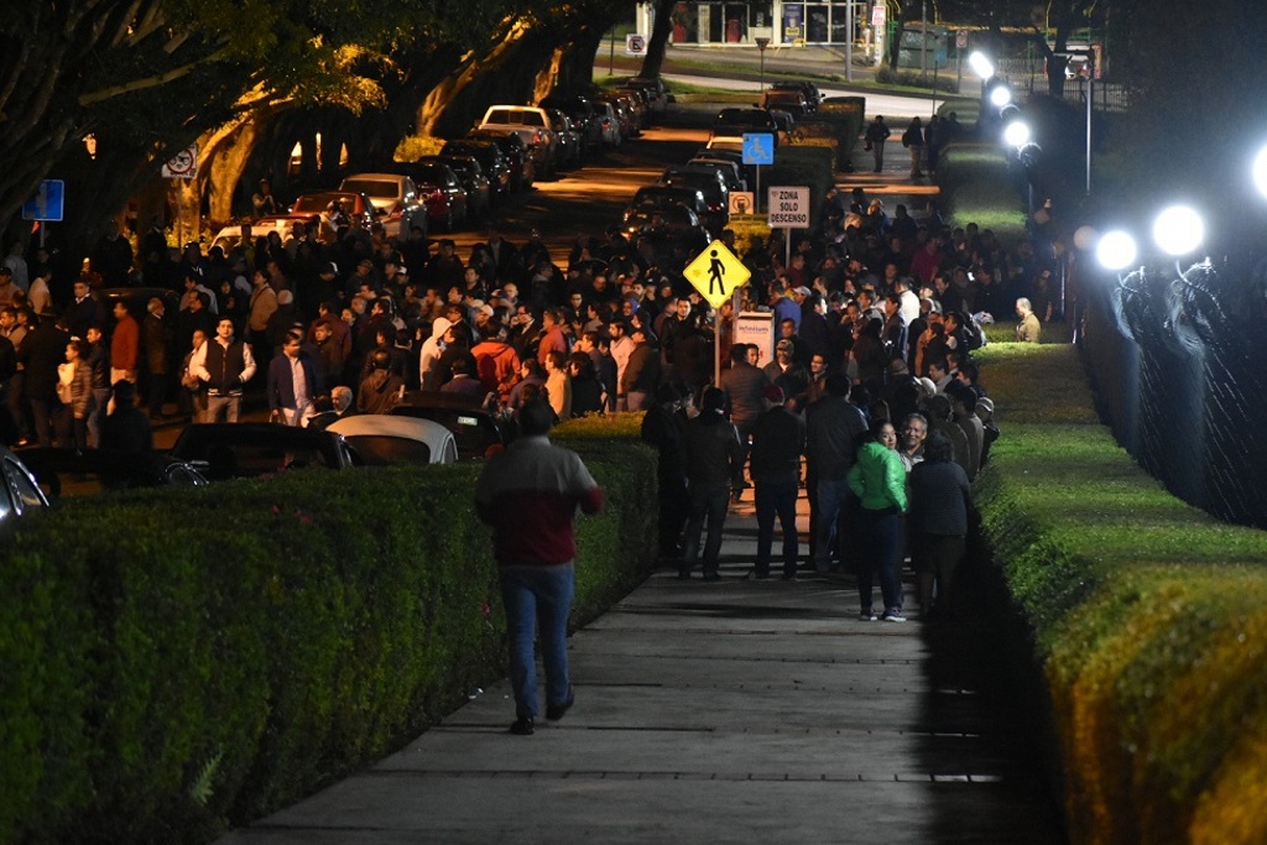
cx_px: 634
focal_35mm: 123
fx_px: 4329
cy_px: 422
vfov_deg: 11.1
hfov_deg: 16.7
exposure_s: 1/13
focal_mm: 82
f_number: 4.2
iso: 5000
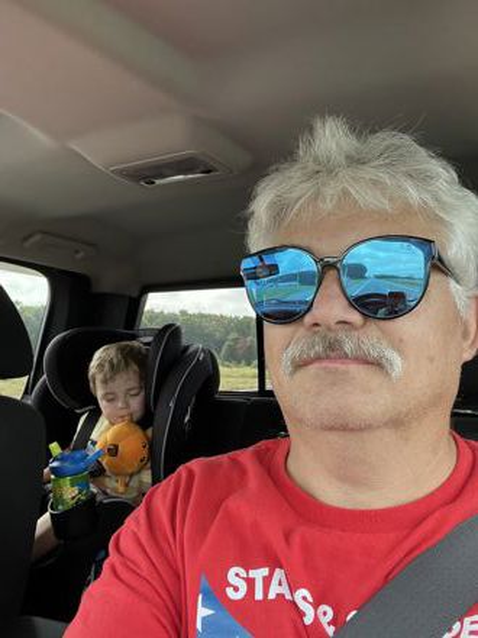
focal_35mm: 30
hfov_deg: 46.8
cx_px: 239
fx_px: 552
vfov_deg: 60.0
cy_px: 319
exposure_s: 1/121
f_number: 2.2
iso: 40
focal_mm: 2.71
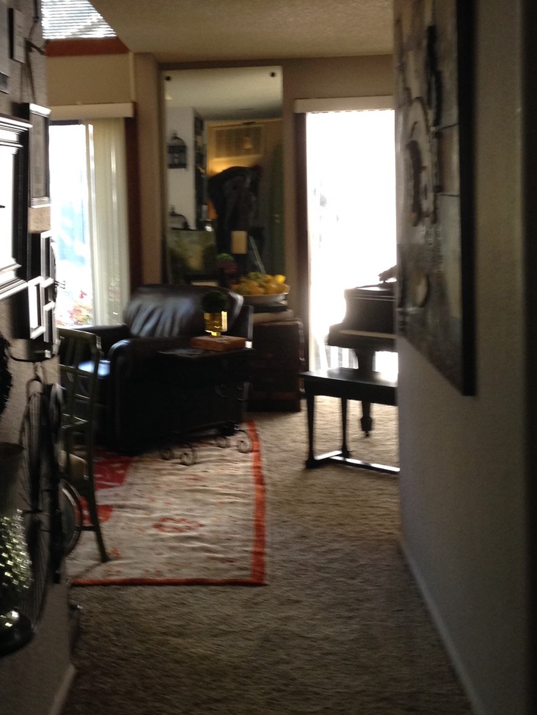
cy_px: 291
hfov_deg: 25.8
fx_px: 1158
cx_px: 144
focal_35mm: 56
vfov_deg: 34.2
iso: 125
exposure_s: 1/20
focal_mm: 4.12
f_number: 2.4
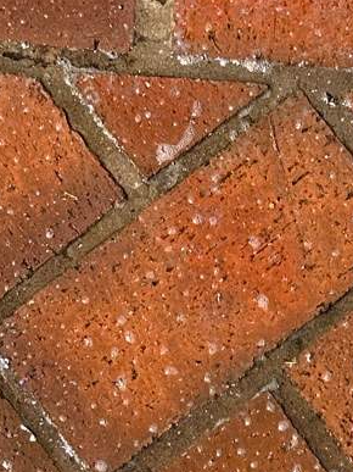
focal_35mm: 127
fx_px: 1728
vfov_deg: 12.5
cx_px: 502
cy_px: 1101
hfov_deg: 11.3
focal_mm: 6.86
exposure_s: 1/3247
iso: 80
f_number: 1.78
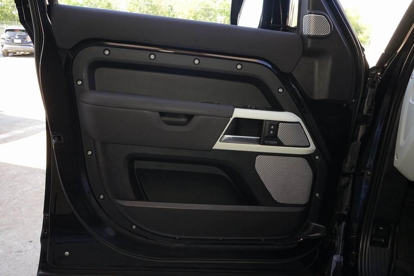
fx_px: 334
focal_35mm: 29
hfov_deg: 63.7
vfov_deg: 45.0
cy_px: 138
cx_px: 207
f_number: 8
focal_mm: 29
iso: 1000
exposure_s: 1/80
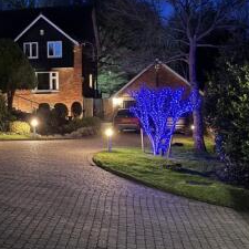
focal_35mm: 55
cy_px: 94
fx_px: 448
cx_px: 34
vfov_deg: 31.0
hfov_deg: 30.0
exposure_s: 1/9
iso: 2500
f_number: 1.78
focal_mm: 6.76
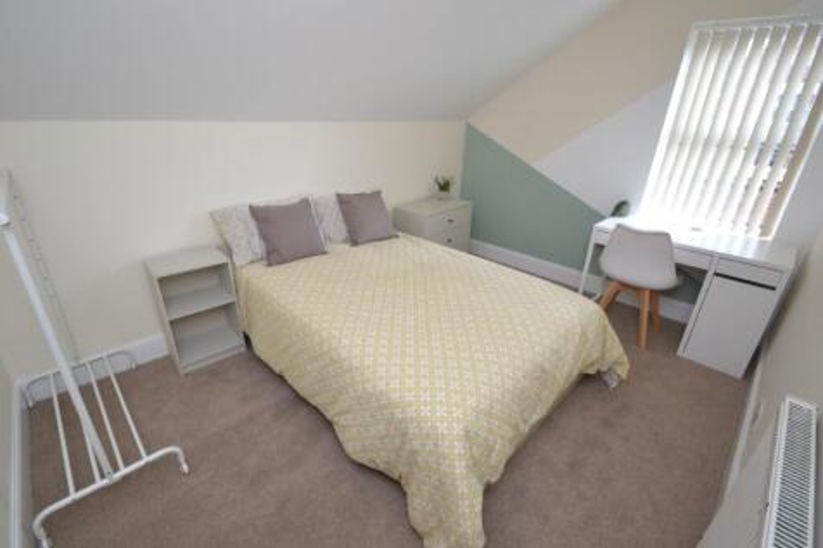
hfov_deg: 100.4
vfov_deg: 77.3
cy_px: 274
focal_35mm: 15
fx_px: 343
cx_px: 412
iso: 1600
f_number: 8
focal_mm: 10
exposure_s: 1/125
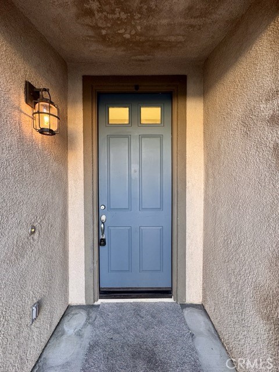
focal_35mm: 14
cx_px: 140
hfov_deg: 85.7
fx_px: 150
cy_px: 186
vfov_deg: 102.1
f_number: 2.2
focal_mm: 2.22
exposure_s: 1/99
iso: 250
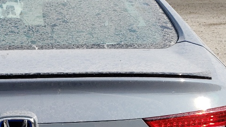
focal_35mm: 94
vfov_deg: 12.5
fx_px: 563
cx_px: -4
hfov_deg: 21.8
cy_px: 163
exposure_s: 1/3333
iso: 50
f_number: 1.5
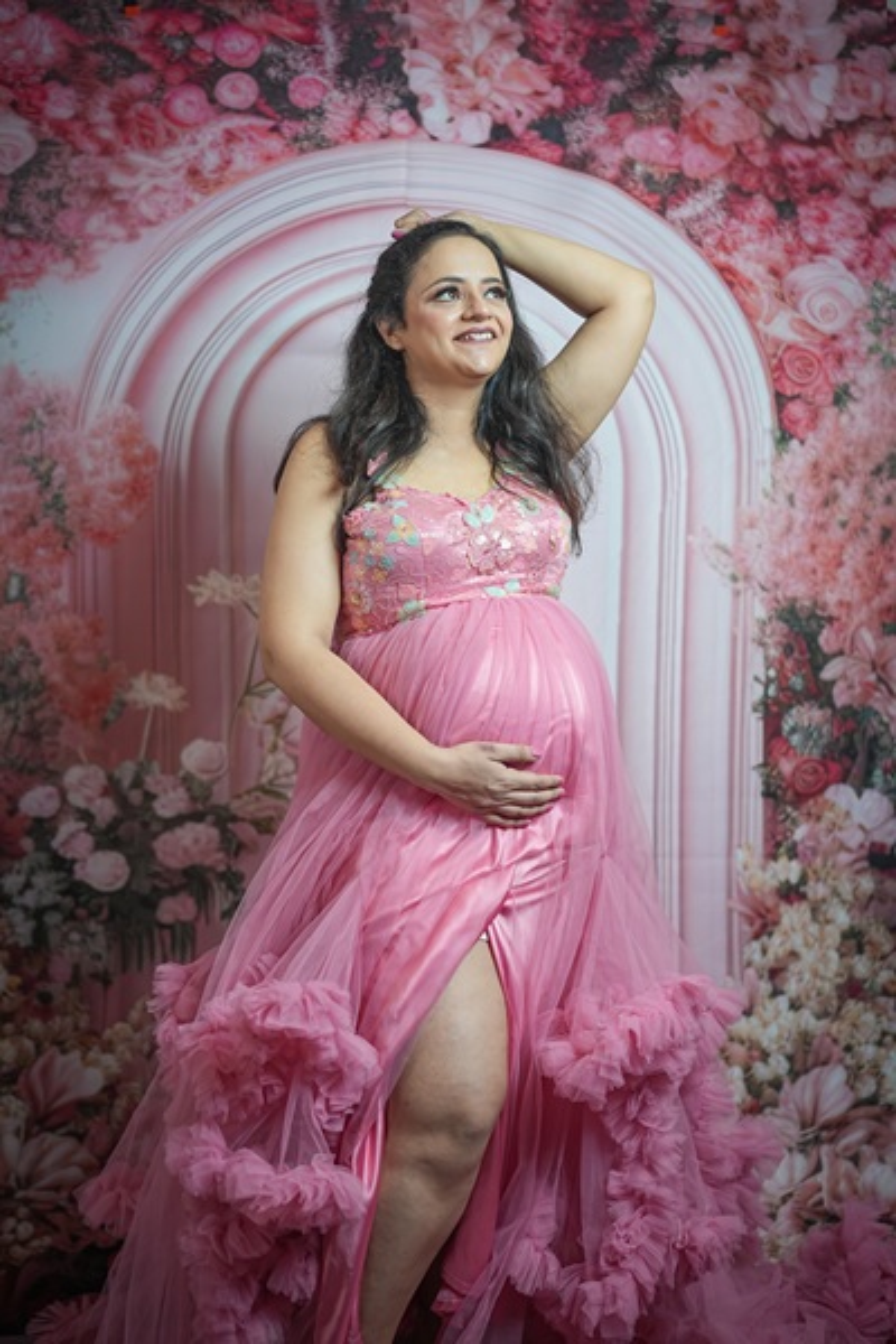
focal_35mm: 35
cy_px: 672
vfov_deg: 54.4
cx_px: 448
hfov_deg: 37.9
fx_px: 1307
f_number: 2
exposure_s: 1/200
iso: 100
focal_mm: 35
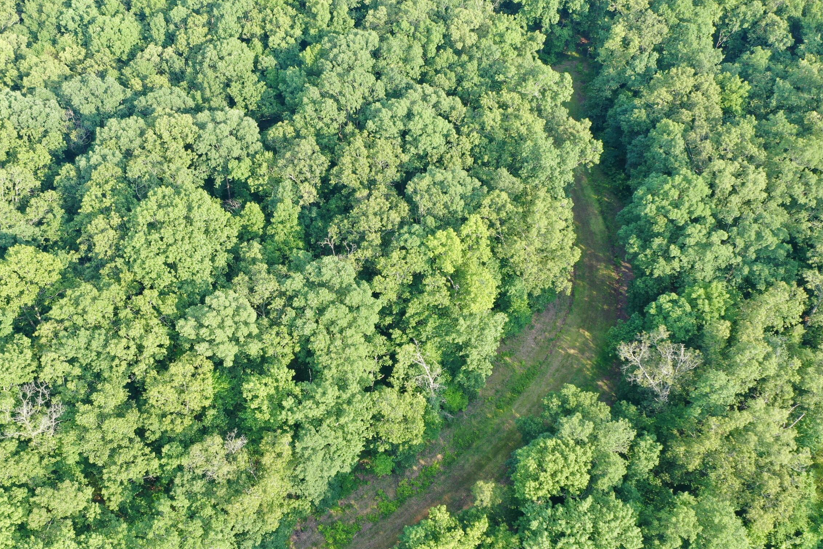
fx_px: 846
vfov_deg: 35.8
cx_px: 382
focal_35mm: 37
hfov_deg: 51.8
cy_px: 323
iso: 100
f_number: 4.5
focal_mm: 10.26
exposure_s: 1/100
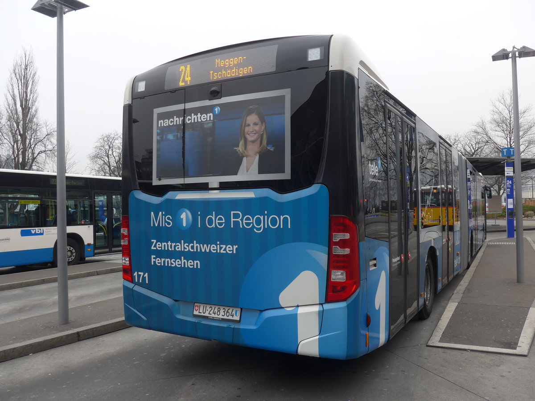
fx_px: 448
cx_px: 268
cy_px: 200
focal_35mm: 29
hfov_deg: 61.7
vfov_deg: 48.2
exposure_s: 1/160
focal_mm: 6
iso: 80
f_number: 2.8
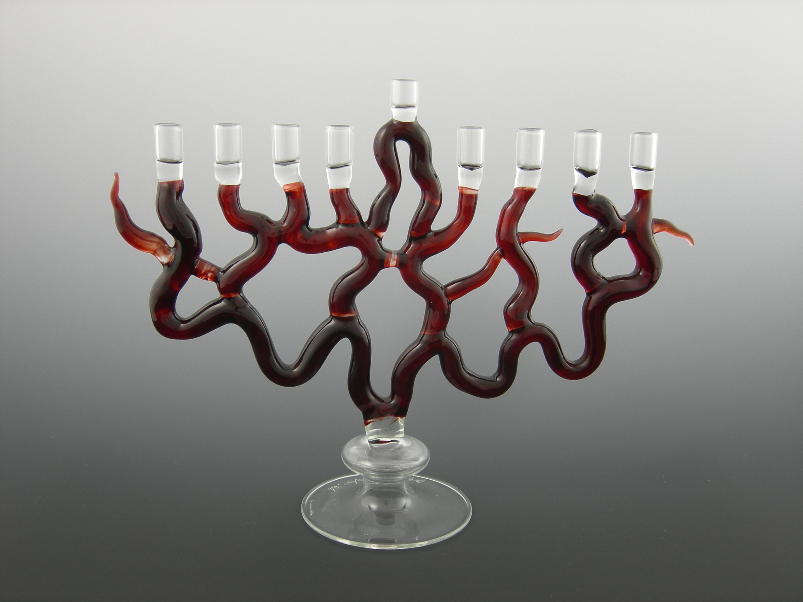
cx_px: 402
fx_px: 881
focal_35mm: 38
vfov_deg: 37.7
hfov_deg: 49.0
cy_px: 301
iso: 64
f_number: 2.8
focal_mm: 8
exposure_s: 1/15.4
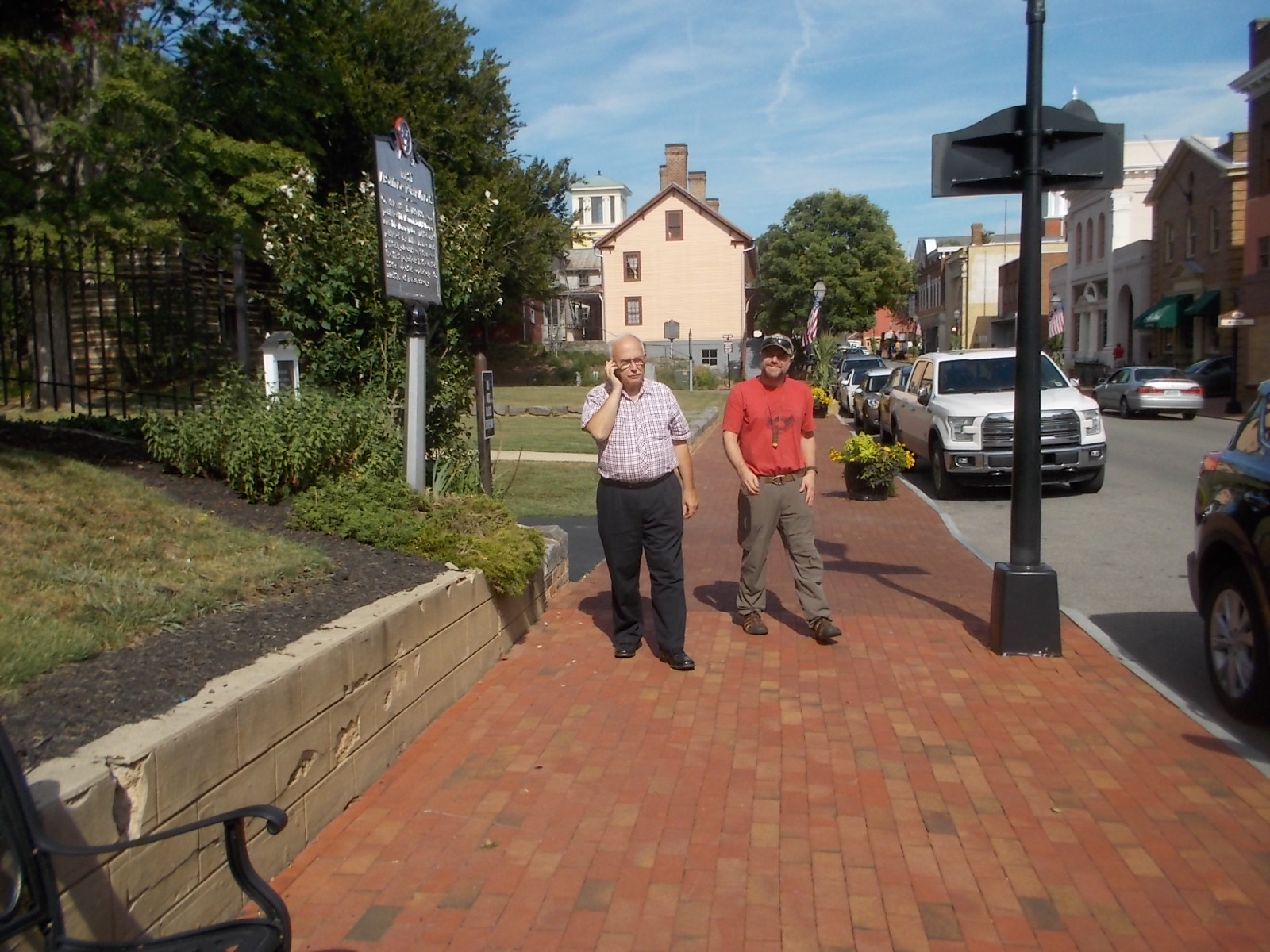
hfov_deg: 61.7
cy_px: 476
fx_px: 1064
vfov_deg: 48.2
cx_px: 635
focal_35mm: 29
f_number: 3.3
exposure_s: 1/1000
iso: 80
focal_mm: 4.1
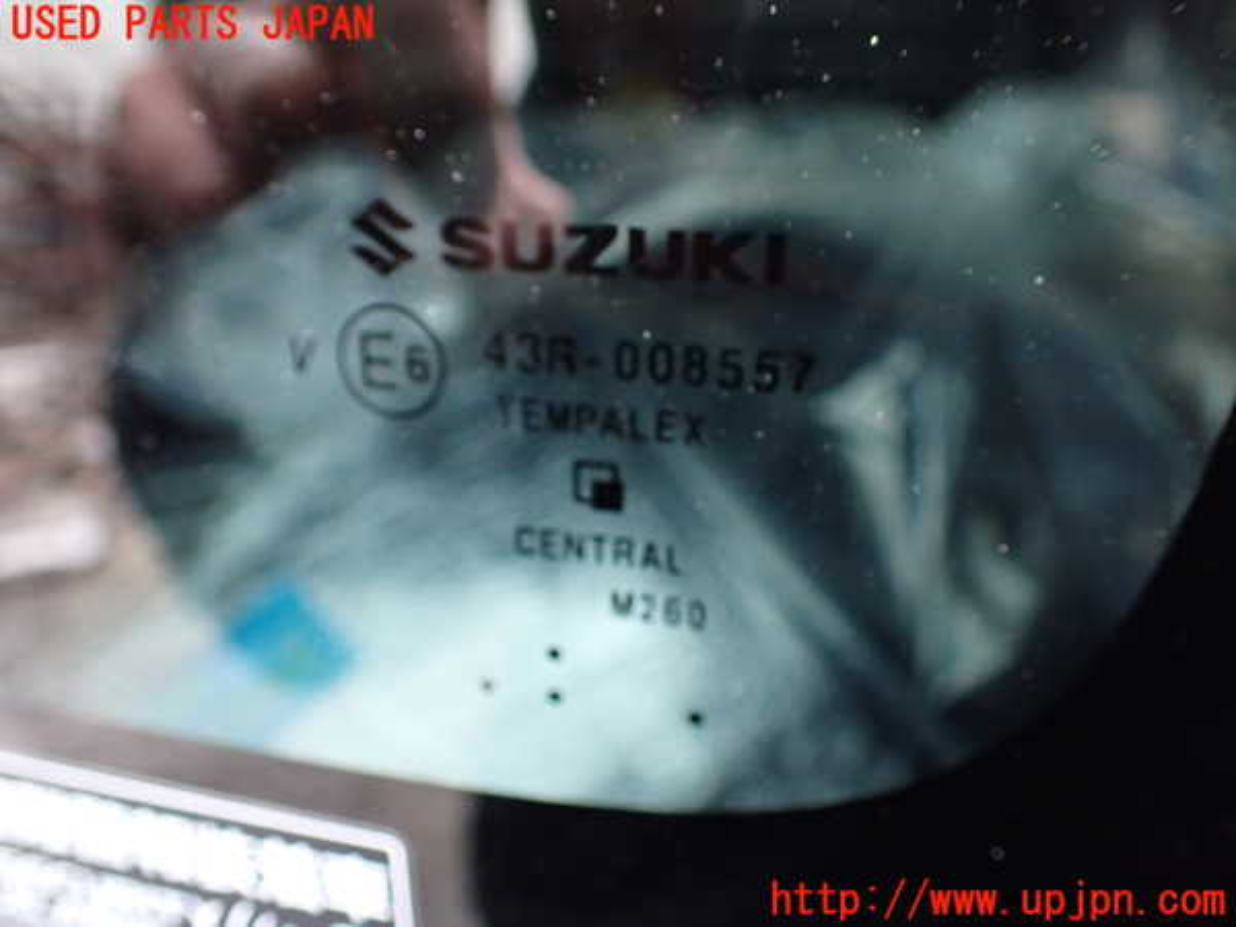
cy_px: 464
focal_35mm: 30
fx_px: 1071
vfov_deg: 46.8
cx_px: 618
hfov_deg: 60.0
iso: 800
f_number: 2.3
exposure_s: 1/125
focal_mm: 5.4
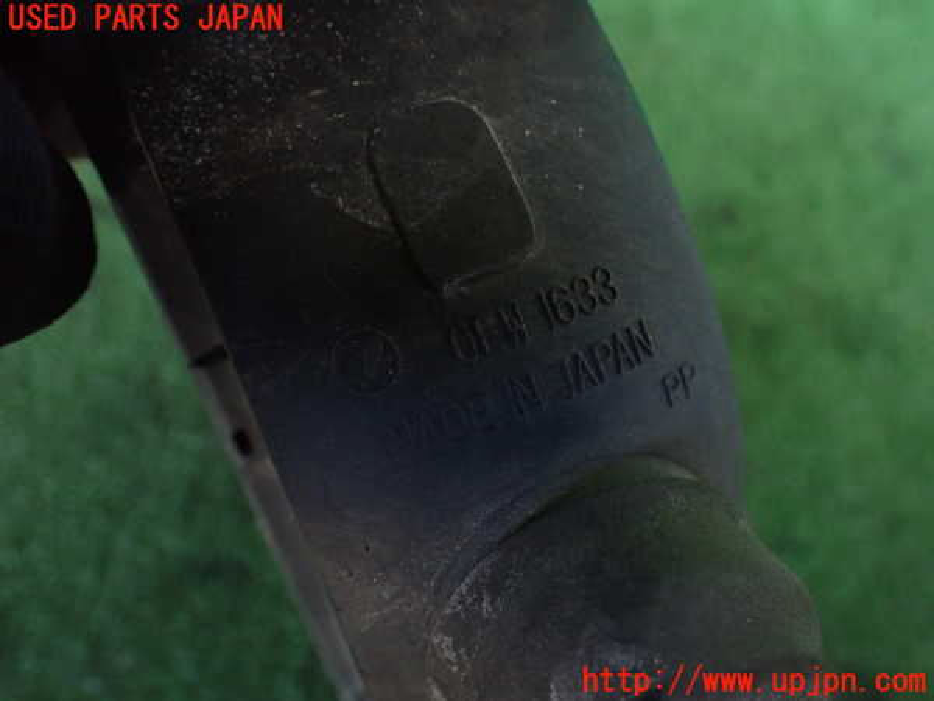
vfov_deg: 46.8
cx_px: 467
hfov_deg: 60.0
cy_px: 350
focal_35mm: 30
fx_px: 809
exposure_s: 1/80
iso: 800
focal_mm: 5.4
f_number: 2.3
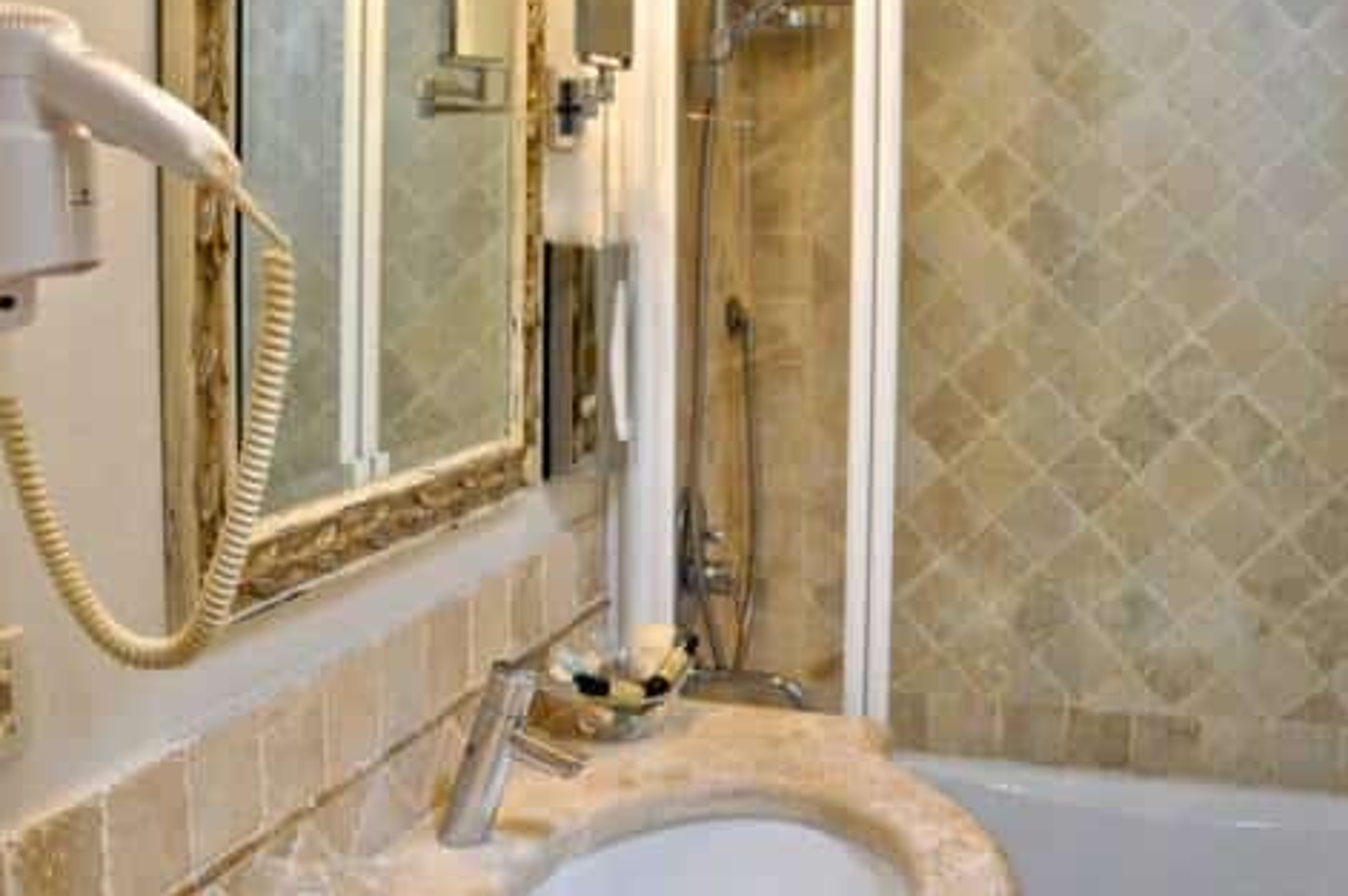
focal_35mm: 44
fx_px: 1646
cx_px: 618
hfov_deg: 44.5
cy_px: 392
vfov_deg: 30.4
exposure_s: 1/15
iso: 200
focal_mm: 18
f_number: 4
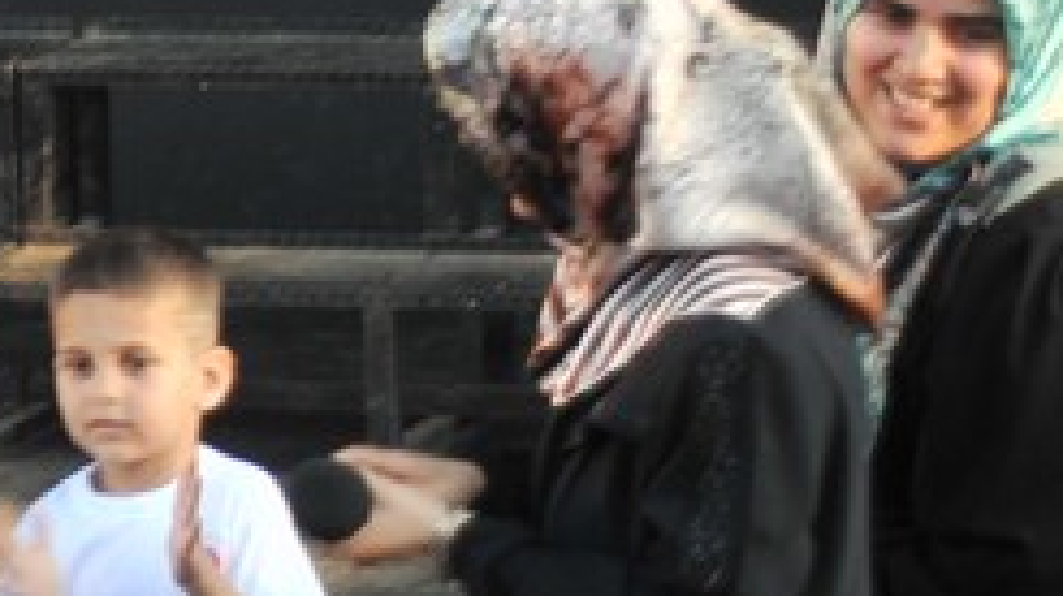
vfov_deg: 3.7
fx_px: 9211
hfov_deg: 6.3
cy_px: 19
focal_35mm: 327
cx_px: -1655
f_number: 4.2
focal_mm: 32
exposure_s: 1/80
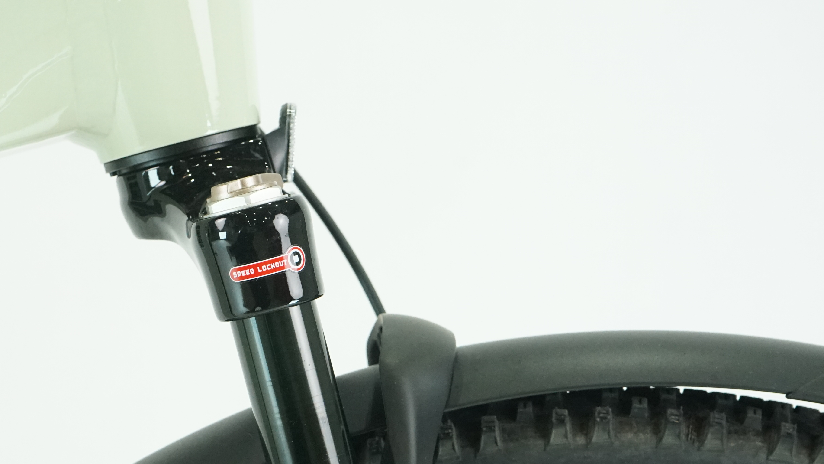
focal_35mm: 92
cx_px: 233
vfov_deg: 13.1
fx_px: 2010
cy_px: 323
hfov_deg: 23.0
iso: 3200
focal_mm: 52
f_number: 7.1
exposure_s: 1/200
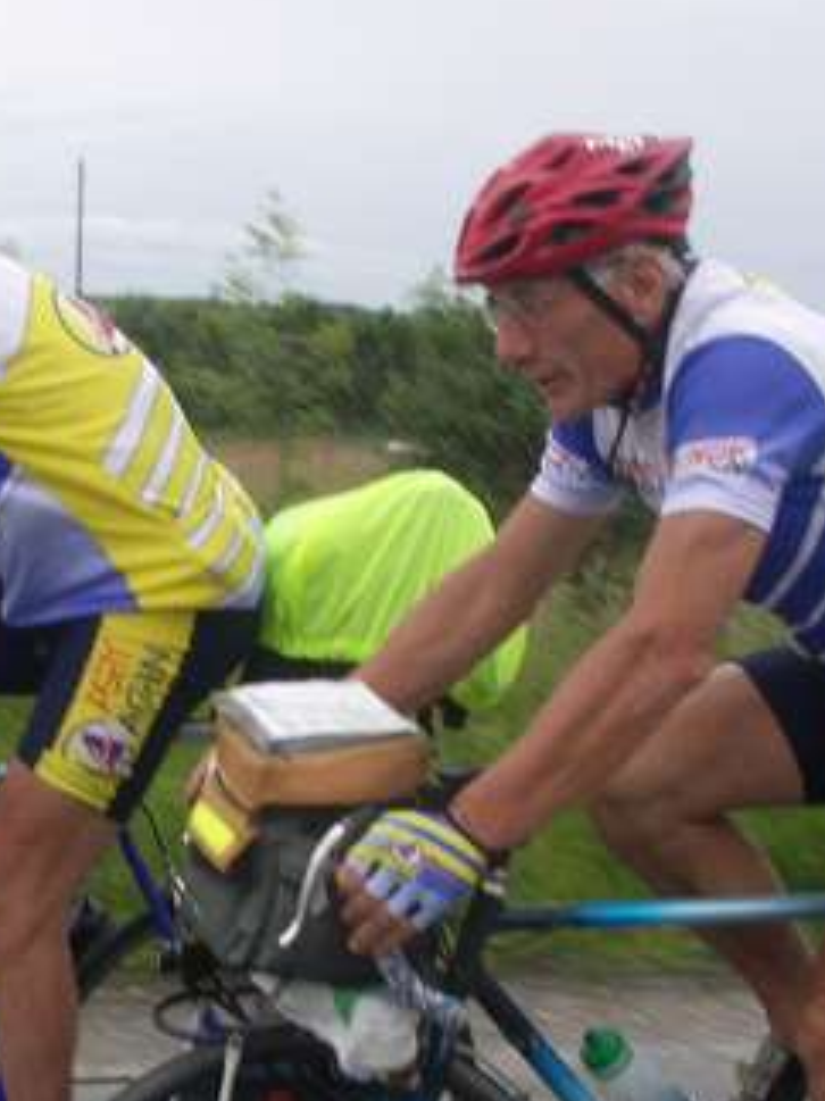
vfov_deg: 29.7
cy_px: 685
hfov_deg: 22.5
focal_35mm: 65
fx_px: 2067
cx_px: 266
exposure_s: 1/200
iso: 80
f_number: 4.3
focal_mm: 5.8
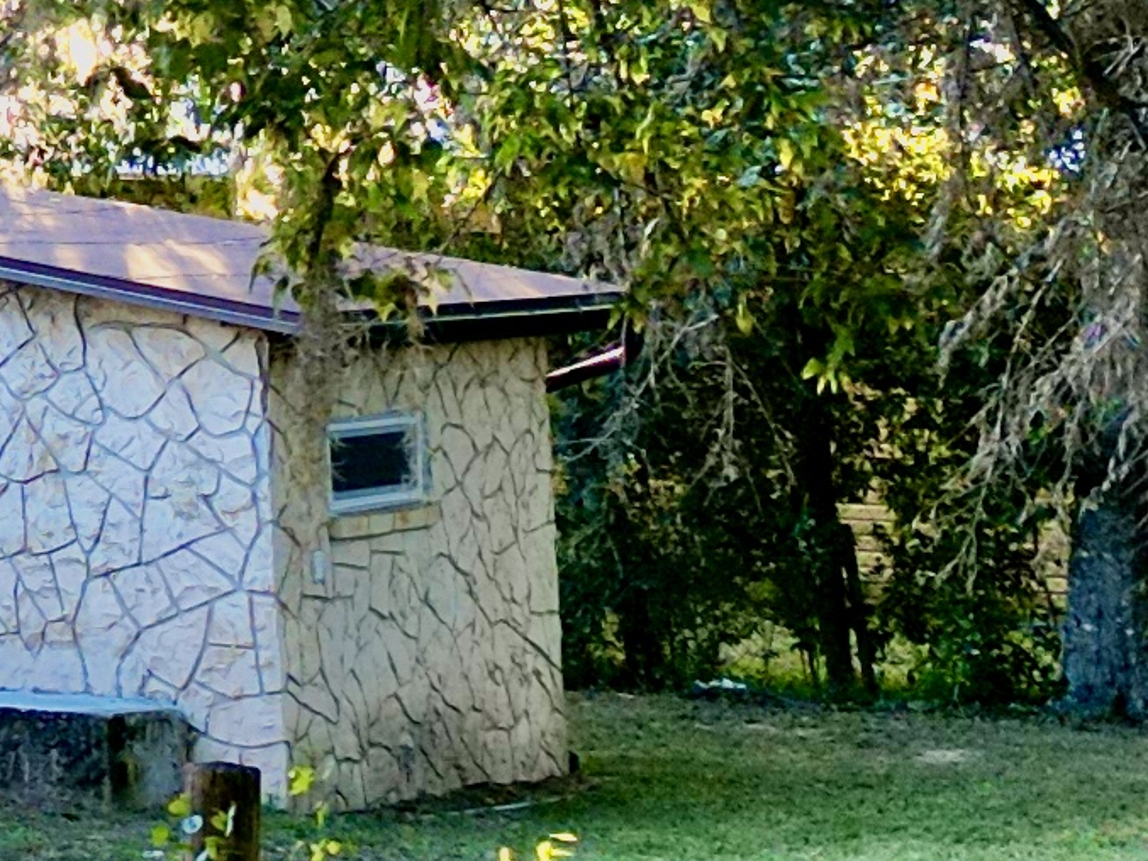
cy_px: -624
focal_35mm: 143
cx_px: -1336
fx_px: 4743
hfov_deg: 11.9
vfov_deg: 9.9
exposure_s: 1/120
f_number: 1.7
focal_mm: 6.72
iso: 130
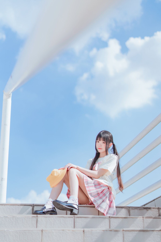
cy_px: 121
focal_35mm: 50
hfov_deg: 27.0
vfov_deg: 39.6
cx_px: 80
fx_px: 335
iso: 100
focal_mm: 50
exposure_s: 1/4000
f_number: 1.4
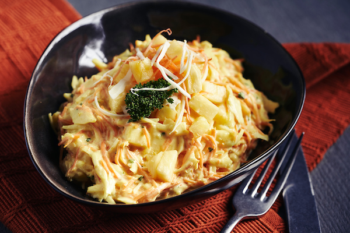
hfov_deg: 22.6
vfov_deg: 15.2
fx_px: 875
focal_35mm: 90
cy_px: 116
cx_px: 175
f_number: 5.6
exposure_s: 1/125
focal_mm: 90
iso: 100
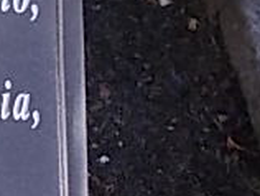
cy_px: 110
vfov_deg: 14.1
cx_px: -128
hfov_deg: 17.0
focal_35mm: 105
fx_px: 790
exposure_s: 1/320
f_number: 3.2
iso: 80
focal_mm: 4.6
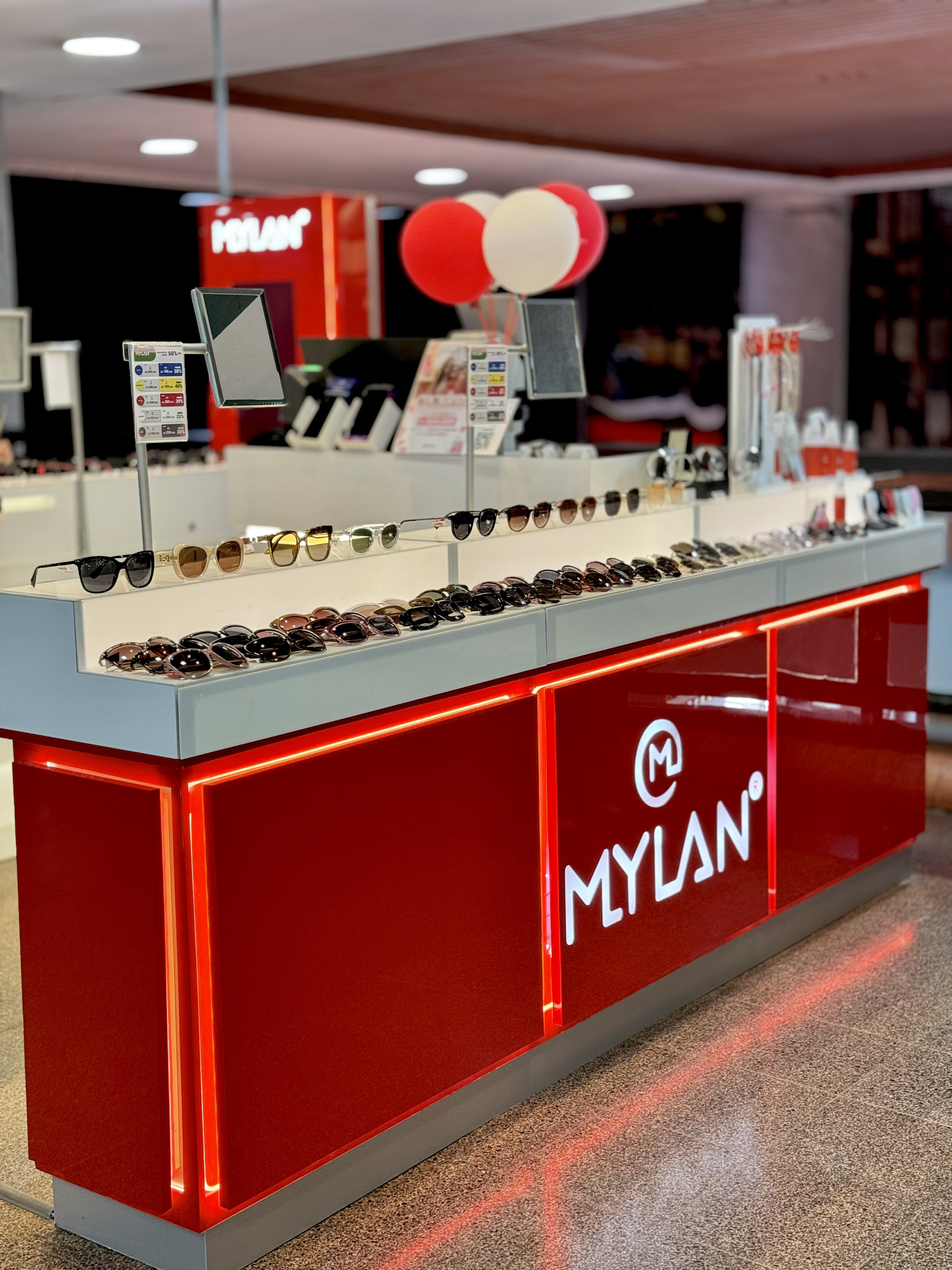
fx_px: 1760
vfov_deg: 39.7
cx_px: 476
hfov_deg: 30.3
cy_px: 635
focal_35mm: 48
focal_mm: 6.86
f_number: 1.78
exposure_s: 1/50
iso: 125
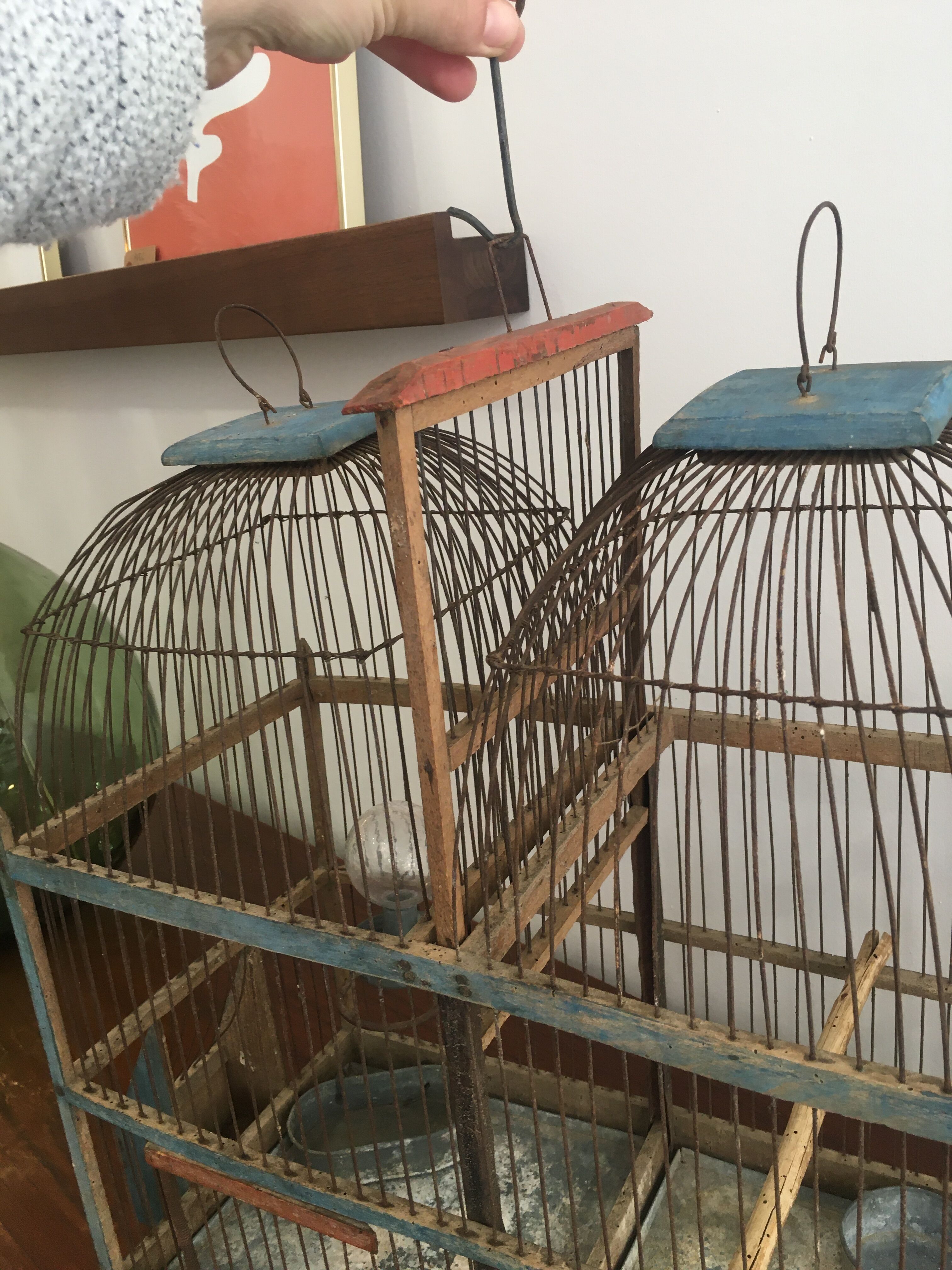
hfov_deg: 48.2
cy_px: 635
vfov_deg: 61.7
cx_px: 476
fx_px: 1063
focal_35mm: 29
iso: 80
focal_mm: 4.15
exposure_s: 1/33
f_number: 2.2
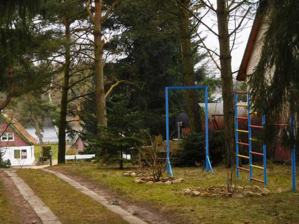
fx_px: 691
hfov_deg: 24.4
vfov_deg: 18.4
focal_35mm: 80
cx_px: 150
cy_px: 112
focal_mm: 14.3
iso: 200
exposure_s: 1/60
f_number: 4.6
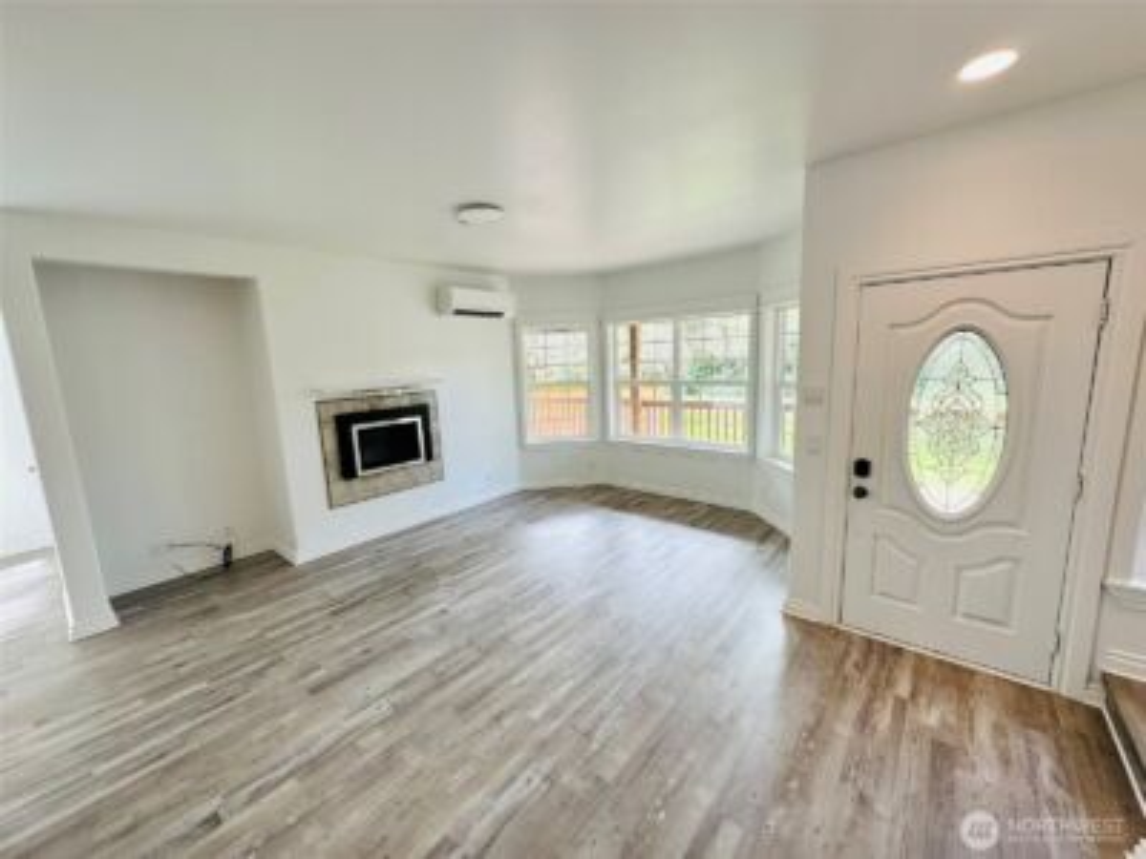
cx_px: 573
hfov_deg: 102.1
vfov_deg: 85.7
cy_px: 430
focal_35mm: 14
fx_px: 463
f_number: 2.2
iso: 80
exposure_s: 1/120
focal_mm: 2.22
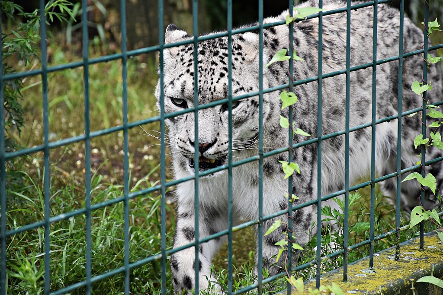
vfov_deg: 6.5
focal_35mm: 210
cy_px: 148
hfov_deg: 9.8
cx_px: 222
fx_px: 2584
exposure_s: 1/500
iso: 1250
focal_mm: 140
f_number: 5.6
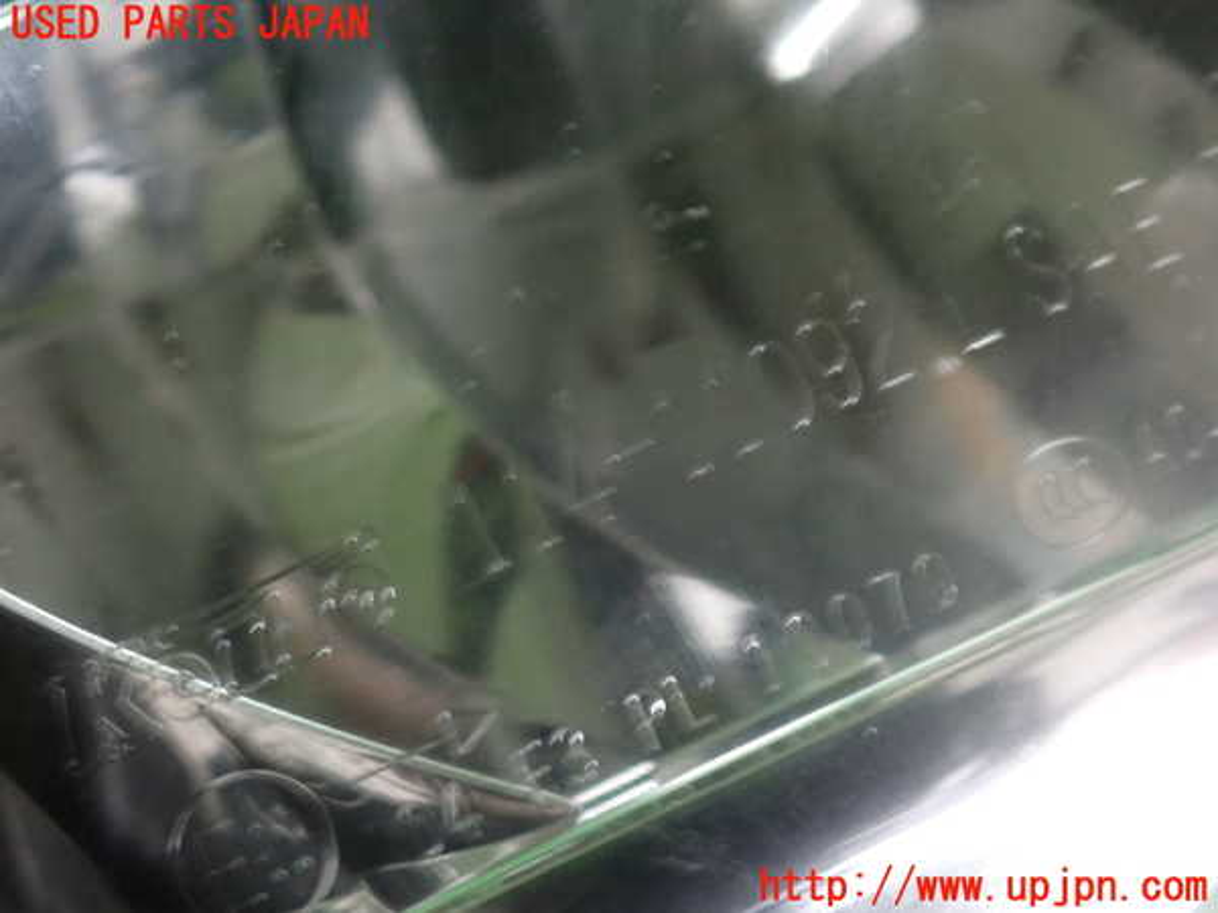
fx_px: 3519
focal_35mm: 100
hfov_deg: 19.6
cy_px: 456
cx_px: 609
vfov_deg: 14.8
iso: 800
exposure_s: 1/30
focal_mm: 18
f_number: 4.9
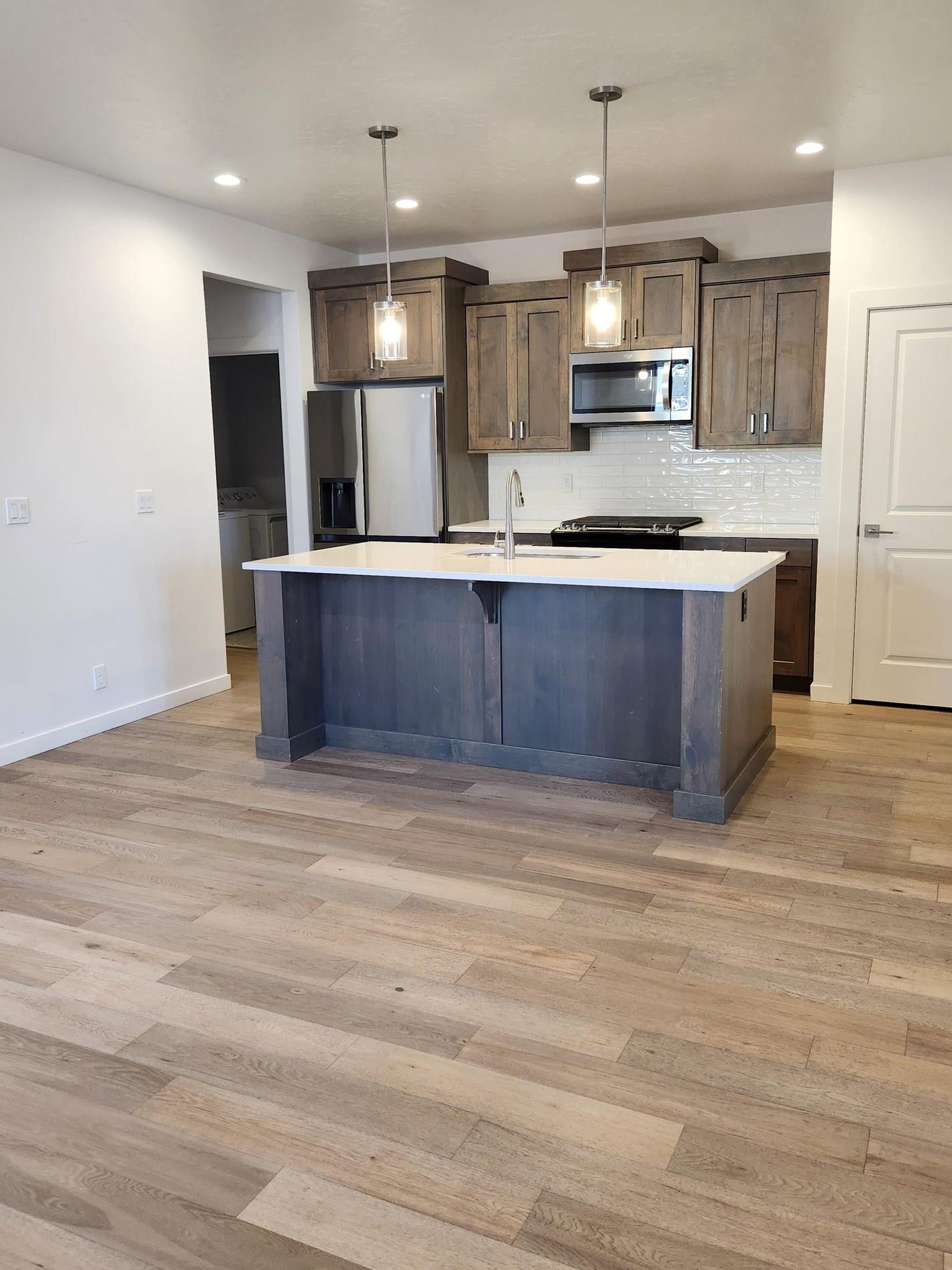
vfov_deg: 63.4
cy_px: 607
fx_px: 1027
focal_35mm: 28
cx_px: 488
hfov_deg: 49.7
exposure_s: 1/120
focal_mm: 5.4
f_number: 1.8
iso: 200
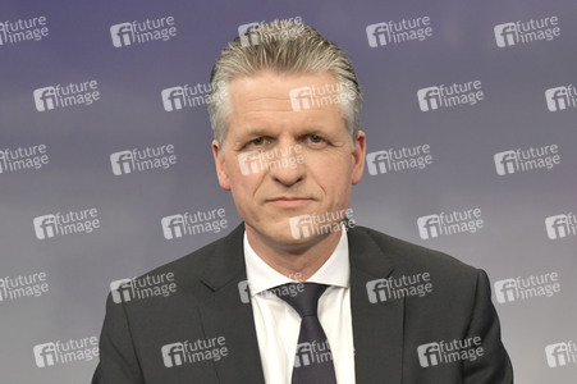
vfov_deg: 22.6
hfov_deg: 33.4
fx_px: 961
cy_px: 192
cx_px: 288
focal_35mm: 60
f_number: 5.6
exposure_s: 1/200
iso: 2000
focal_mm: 60
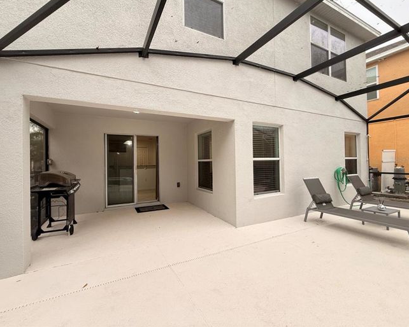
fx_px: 182
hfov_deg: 96.7
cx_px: 193
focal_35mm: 15
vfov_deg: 84.1
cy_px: 160
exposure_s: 1/120
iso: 125
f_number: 2.2
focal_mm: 2.22
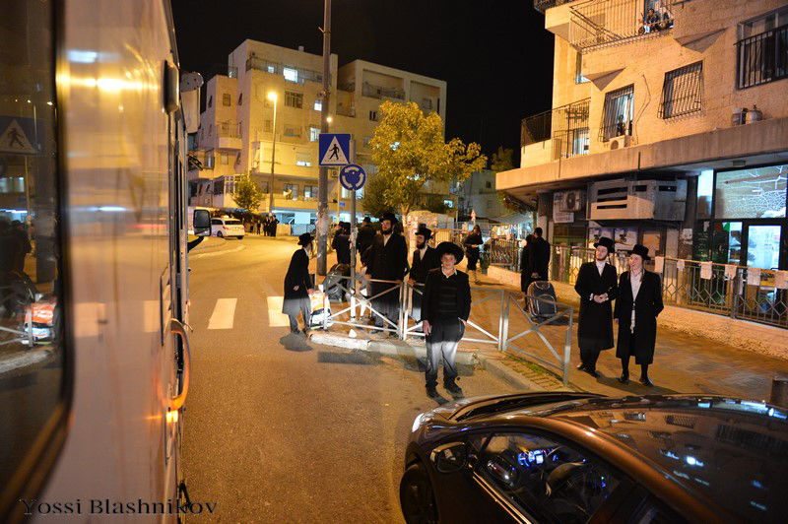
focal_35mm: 24
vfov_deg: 53.1
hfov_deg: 73.8
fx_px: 525
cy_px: 262
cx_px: 394
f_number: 2.8
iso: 3200
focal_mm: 24
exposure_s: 1/40
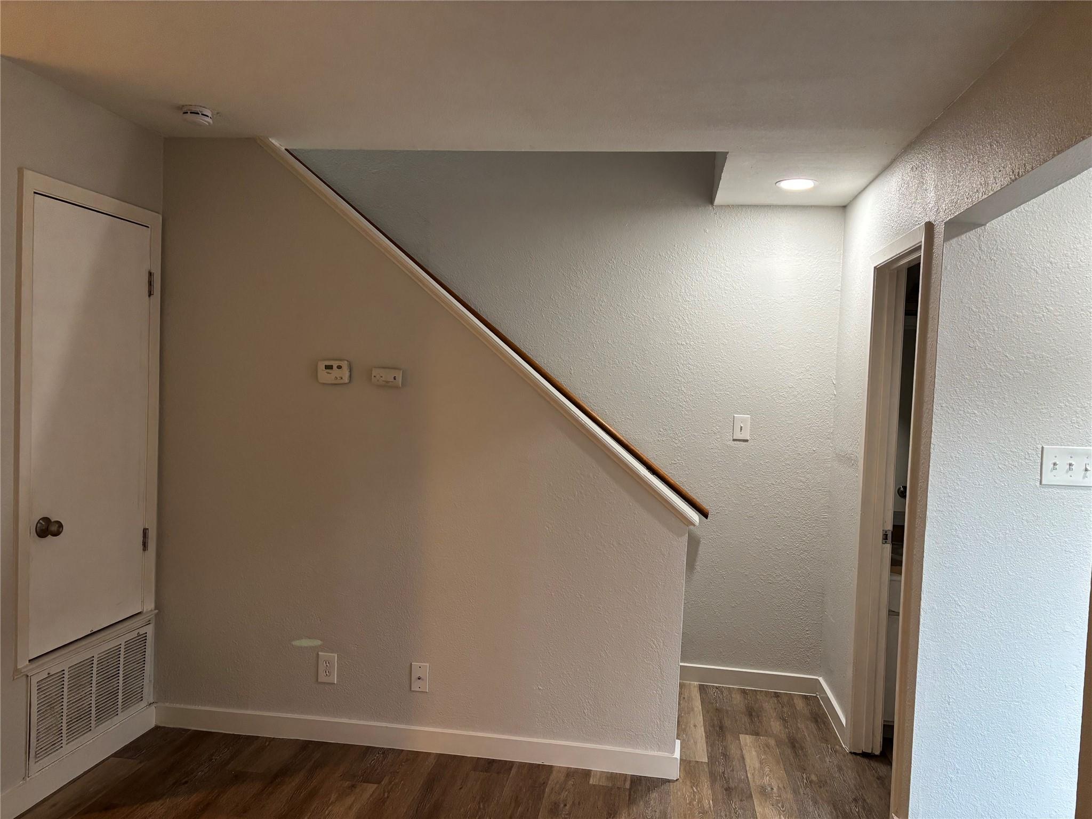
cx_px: 546
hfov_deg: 67.3
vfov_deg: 53.1
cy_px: 410
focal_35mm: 26
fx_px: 820
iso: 160
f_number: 1.6
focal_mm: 5.96
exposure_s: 1/60
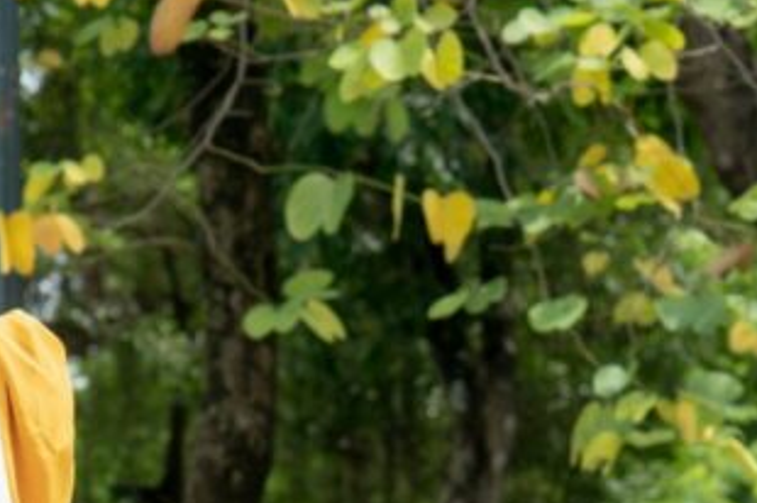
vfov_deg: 10.4
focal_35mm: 129
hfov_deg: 15.5
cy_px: 648
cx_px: -59
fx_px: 2710
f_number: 4
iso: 100
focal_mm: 39
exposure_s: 1/640
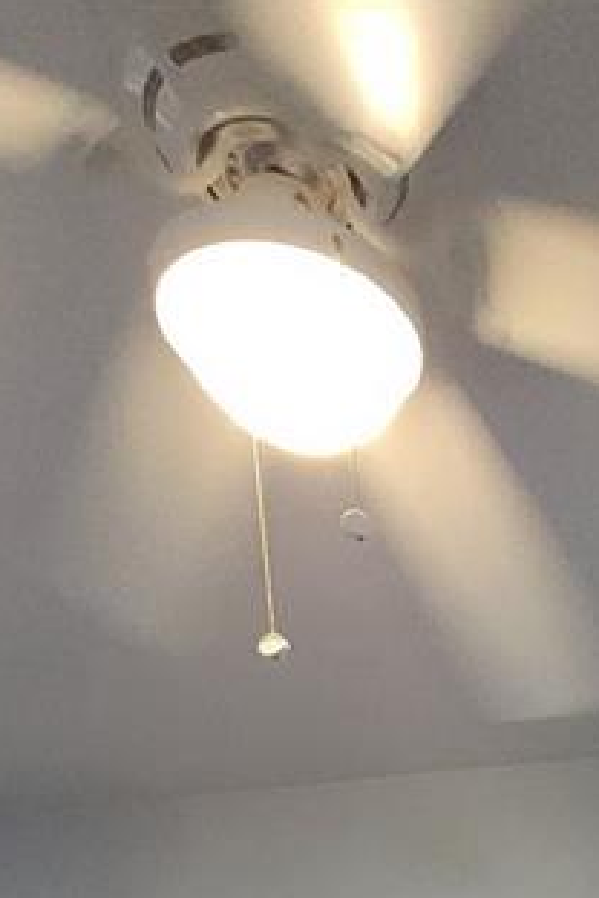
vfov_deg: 20.7
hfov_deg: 22.8
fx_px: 1298
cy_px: 1715
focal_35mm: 52
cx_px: 806
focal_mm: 2.2
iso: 320
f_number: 2.2
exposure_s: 1/40
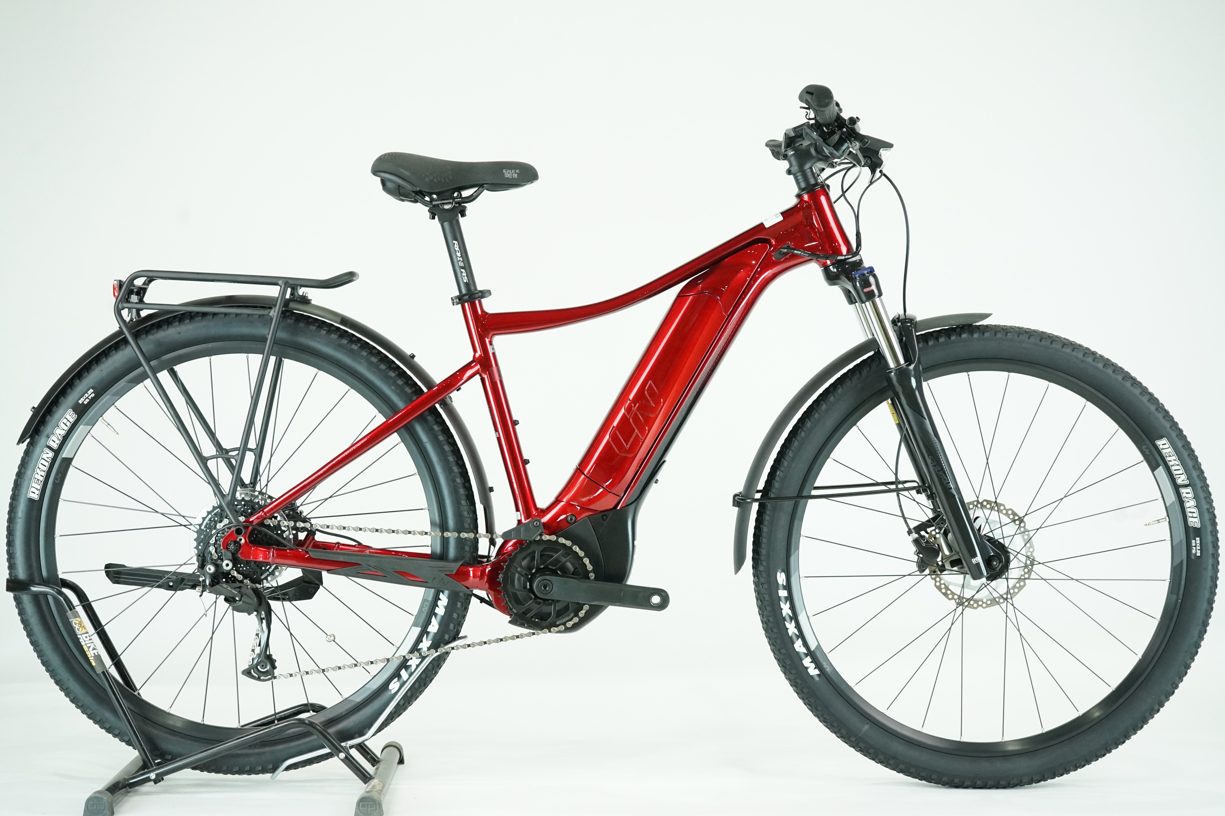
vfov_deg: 25.1
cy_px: 408
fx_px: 1837
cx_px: 612
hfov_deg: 36.9
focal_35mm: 54
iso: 3200
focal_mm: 54
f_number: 6.3
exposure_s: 1/200
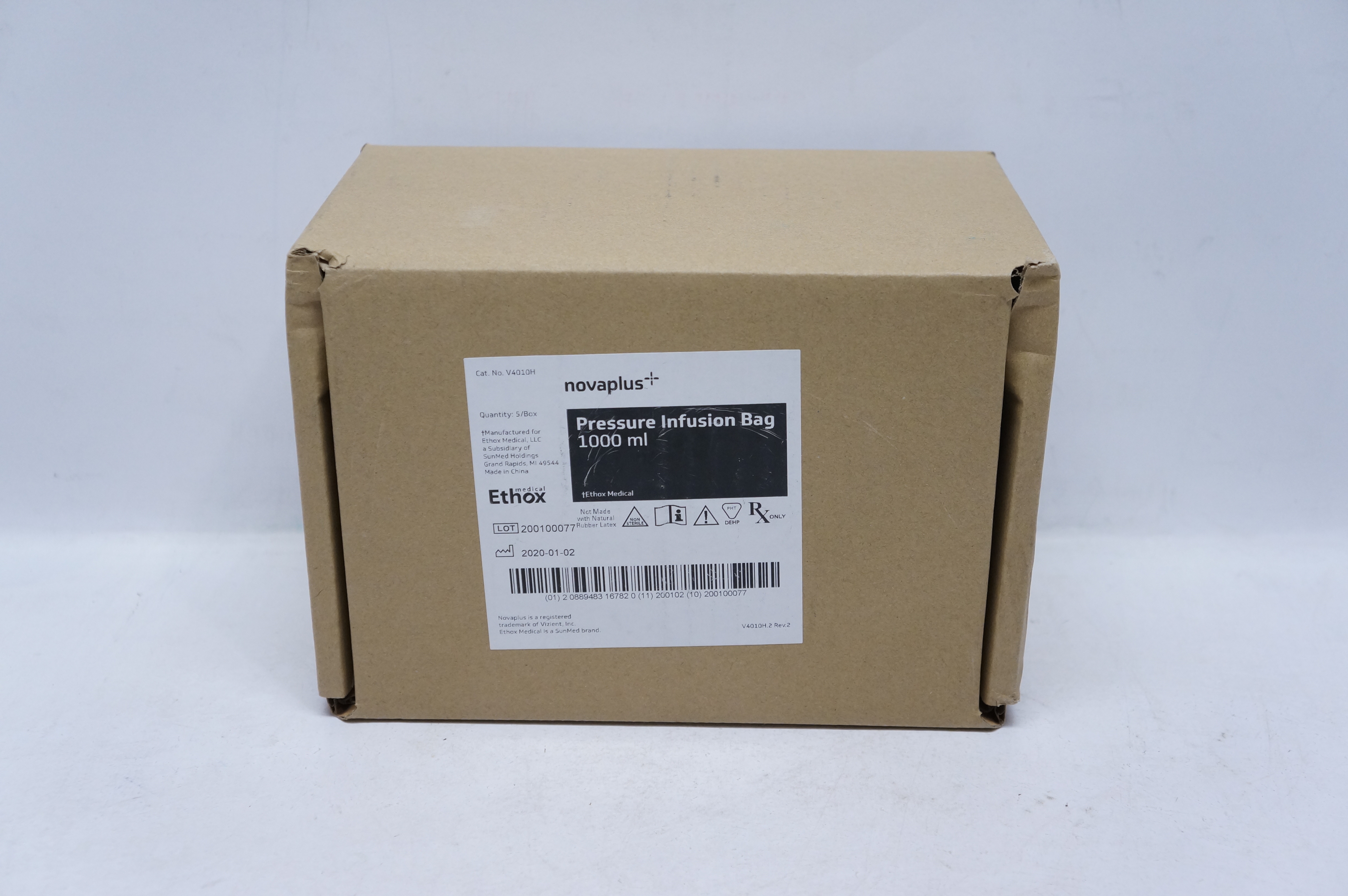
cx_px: 674
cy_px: 448
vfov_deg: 29.8
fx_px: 1683
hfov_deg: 43.6
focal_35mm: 45
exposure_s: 1/160
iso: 800
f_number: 4
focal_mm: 30
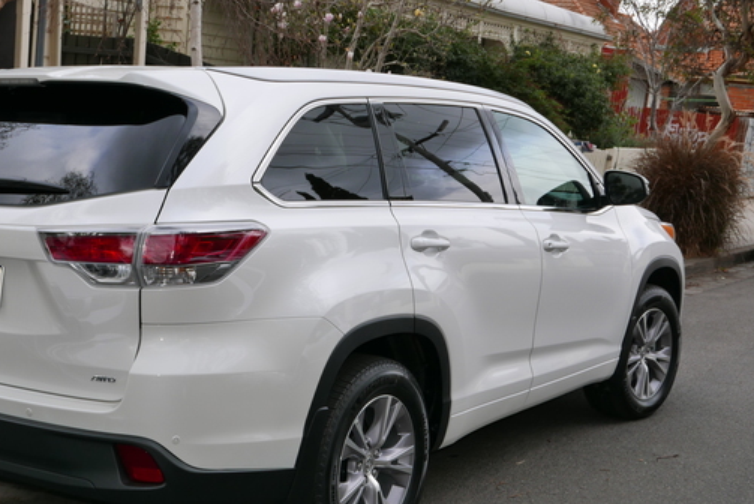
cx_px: 283
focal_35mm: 56
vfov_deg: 24.2
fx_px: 1174
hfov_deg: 35.4
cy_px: 296
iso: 200
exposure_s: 1/160
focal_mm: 19.9
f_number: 5.6
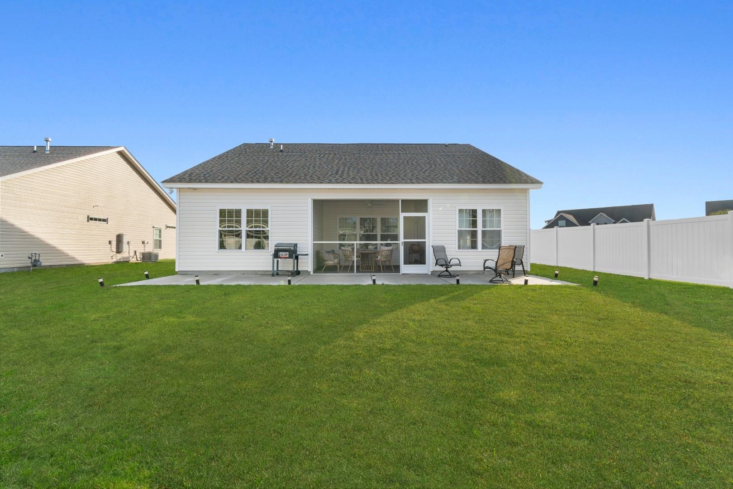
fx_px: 305
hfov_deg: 100.4
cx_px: 366
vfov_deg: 77.3
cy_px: 244
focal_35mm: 15
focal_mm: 10
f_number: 7.1
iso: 100
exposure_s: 1/200
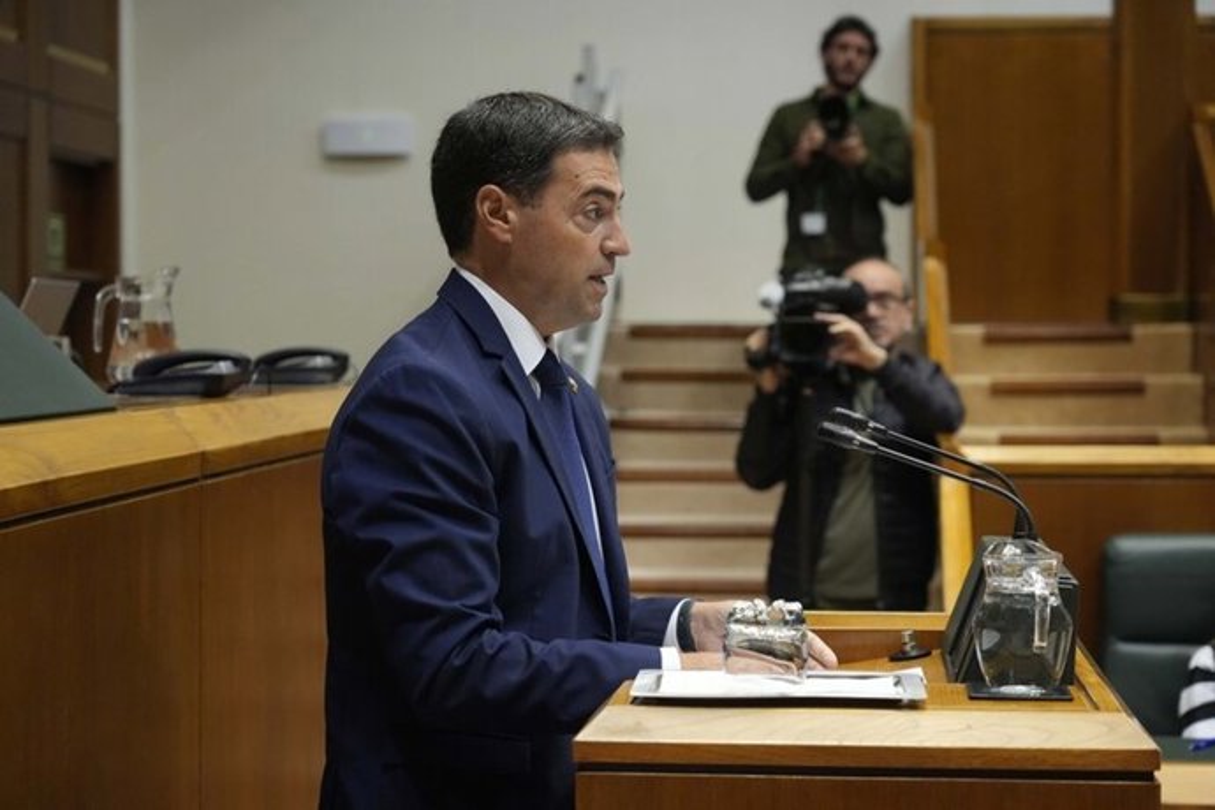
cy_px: 405
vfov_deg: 18.2
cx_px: 608
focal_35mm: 75
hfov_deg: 27.0
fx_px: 2531
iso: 3200
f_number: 4.5
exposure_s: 1/320
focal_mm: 75
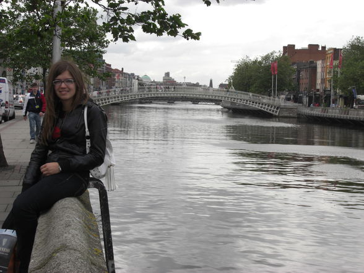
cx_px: 182
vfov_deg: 21.6
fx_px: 715
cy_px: 136
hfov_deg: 28.6
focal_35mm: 68
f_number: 5.6
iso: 80
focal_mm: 14.2
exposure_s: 1/320
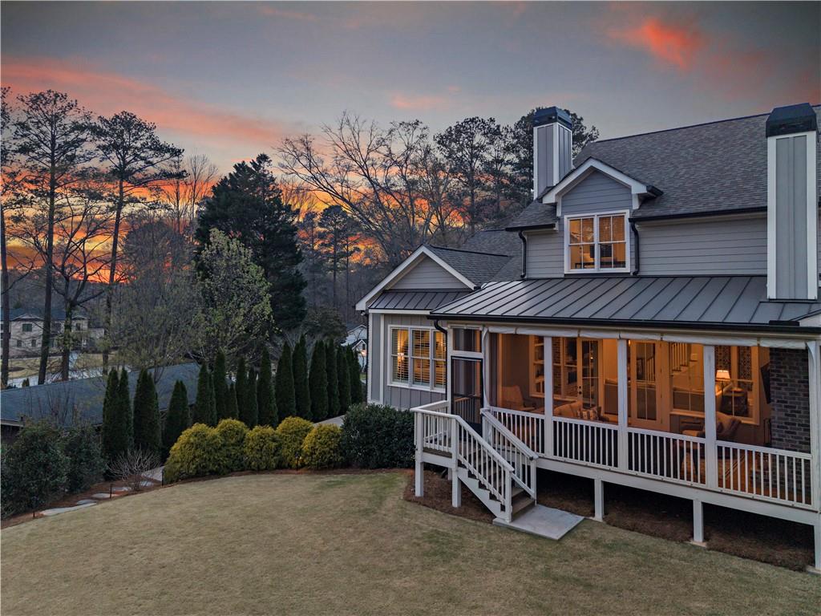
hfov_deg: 71.6
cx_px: 410
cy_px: 308
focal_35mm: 24
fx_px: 569
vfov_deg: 56.8
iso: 200
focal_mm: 8.67
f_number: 1.8
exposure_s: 1/80
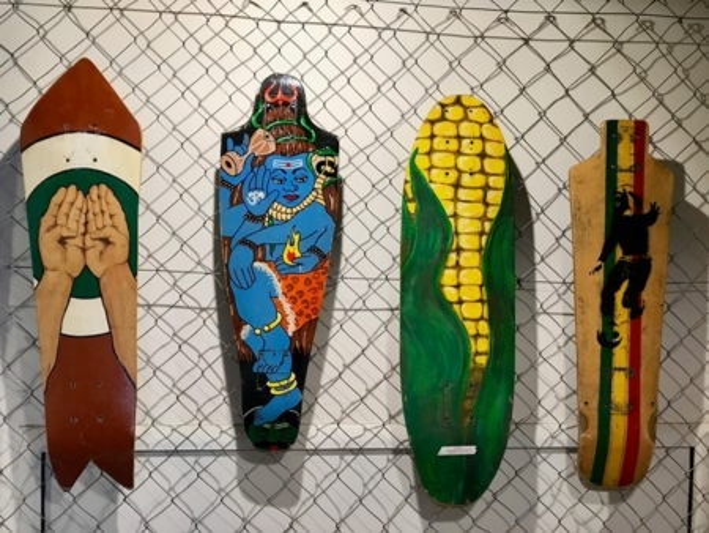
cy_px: 266
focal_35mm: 28
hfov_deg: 63.4
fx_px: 574
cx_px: 354
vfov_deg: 49.8
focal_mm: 3.99
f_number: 1.8
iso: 25
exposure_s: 1/33
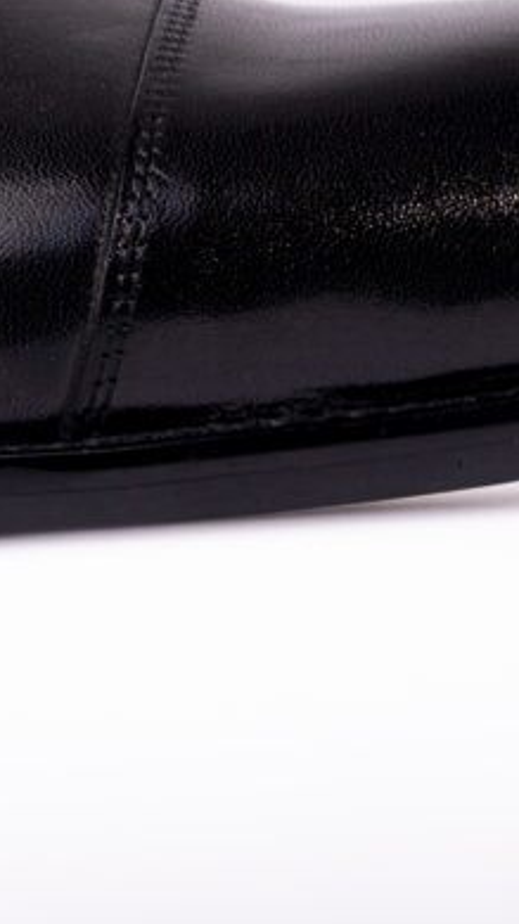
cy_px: -537
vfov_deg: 1.6
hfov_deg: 0.9
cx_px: -616
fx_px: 33390
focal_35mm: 1363
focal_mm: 198
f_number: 5
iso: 100
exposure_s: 1/100
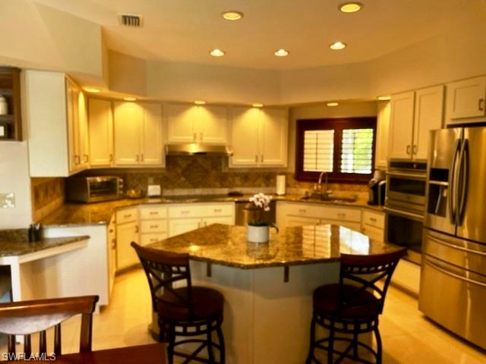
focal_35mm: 26
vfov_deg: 53.1
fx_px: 365
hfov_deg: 67.3
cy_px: 182
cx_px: 243
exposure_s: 1/120
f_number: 1.6
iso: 80
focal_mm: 4.2
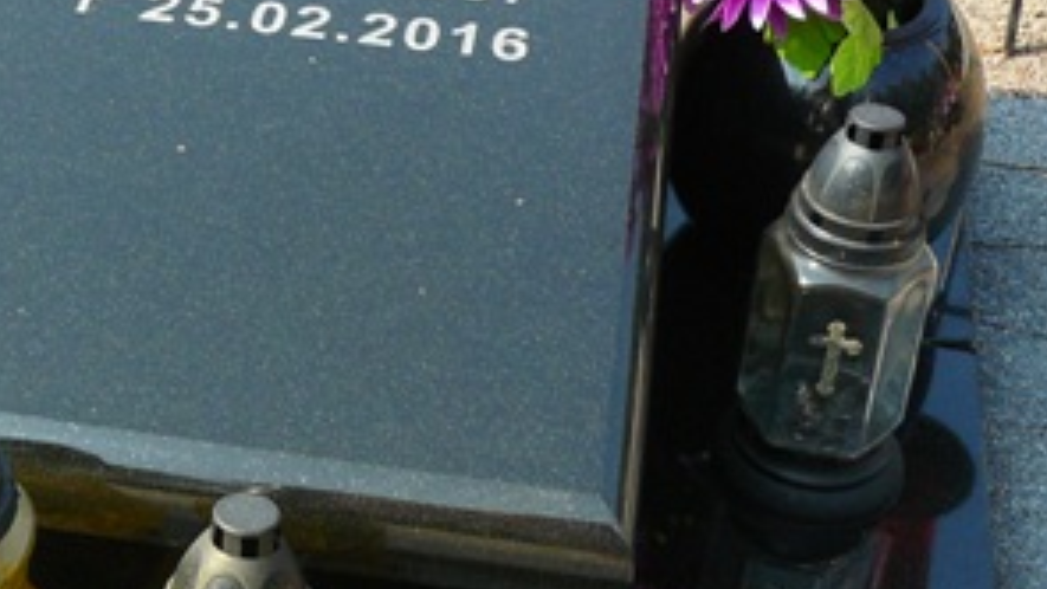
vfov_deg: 14.1
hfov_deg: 23.9
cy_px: 99
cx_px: -7
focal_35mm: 85
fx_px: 2360
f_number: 4
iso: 100
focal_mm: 6
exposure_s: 1/250
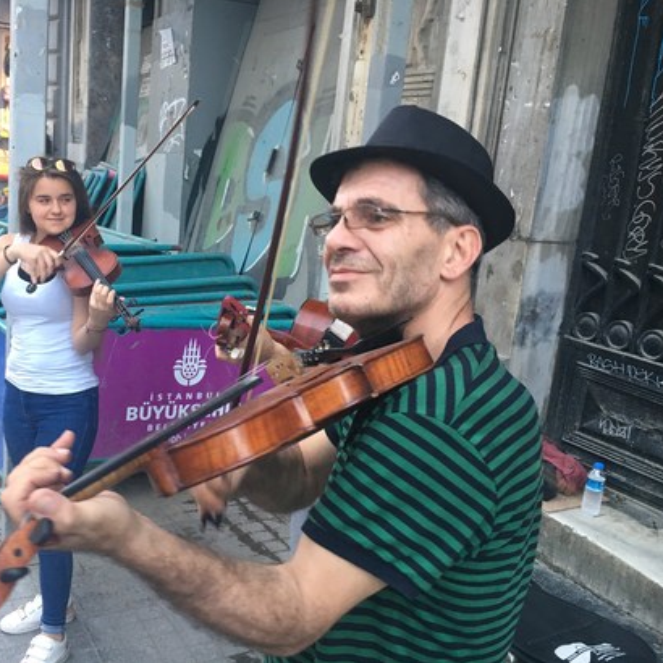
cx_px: 225
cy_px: 327
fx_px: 758
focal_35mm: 35
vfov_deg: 47.2
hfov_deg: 46.5
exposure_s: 1/33
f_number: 2.2
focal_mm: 4.15
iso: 100
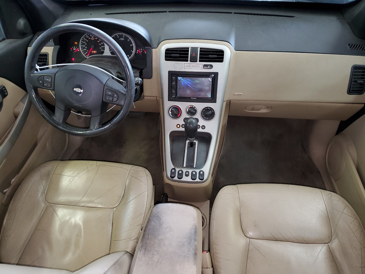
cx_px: 182
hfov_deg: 67.3
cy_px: 137
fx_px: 274
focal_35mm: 26
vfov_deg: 53.1
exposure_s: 1/30
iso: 104
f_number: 1.5
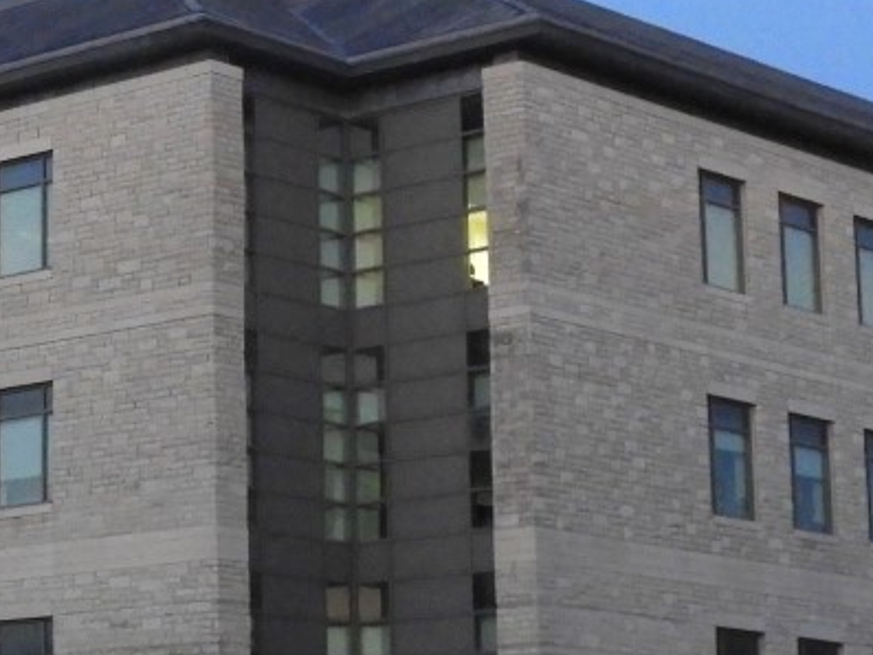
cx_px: -114
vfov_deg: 11.7
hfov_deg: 15.1
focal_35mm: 127
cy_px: 319
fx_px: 3204
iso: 1000
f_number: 3.8
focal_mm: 6.3
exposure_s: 1/30
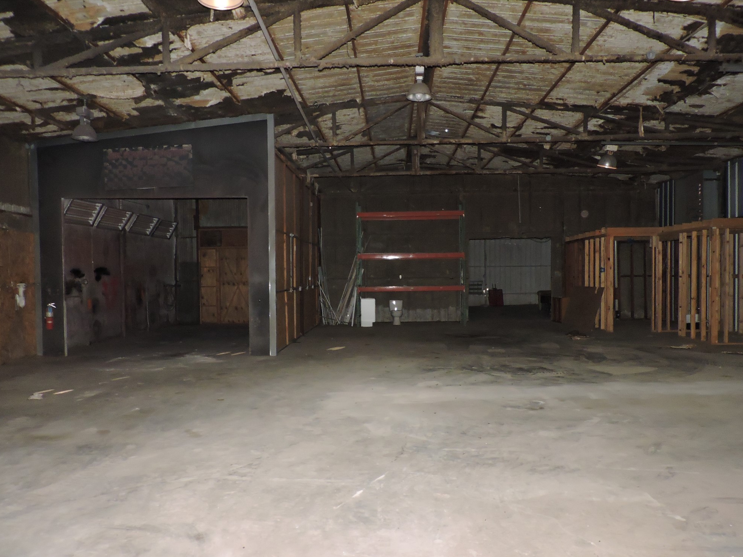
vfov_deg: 54.9
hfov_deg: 69.4
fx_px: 537
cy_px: 289
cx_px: 373
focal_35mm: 25
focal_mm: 4.3
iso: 720
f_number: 3
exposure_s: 1/30
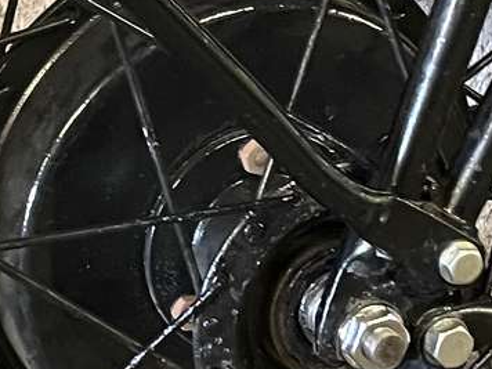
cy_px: 200
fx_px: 2075
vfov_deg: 10.2
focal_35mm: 146
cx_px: 200
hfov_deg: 13.5
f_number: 1.6
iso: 500
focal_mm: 4.2
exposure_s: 1/25
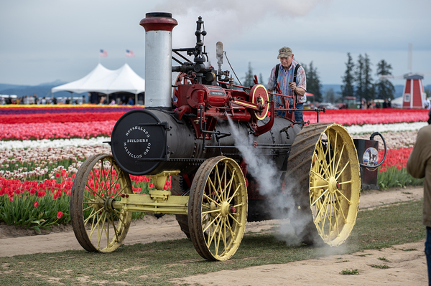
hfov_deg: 18.6
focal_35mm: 110
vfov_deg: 12.4
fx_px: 1316
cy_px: 143
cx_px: 216
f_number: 5.6
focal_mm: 110
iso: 100
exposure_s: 1/640
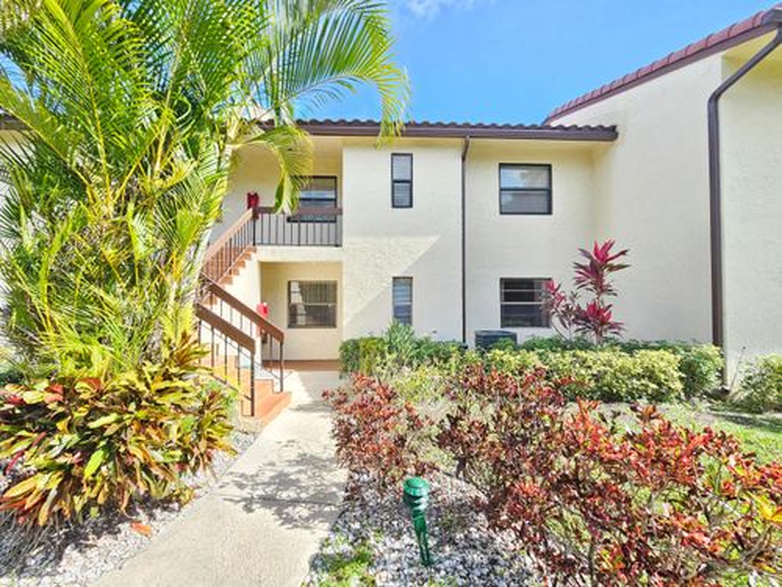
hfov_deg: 106.2
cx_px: 391
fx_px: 294
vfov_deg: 89.9
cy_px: 294
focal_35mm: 13
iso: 50
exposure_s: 1/348
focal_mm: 2.2
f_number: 2.2
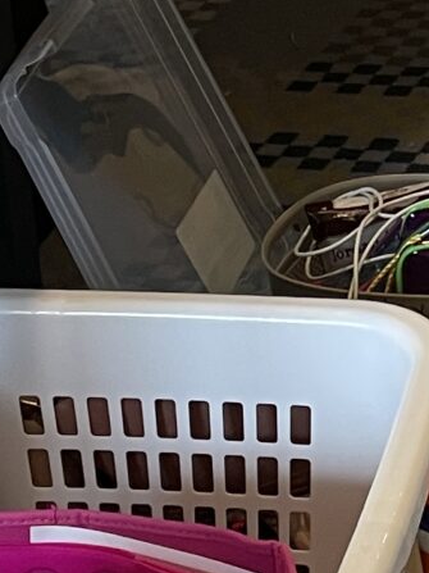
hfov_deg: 9.6
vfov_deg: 13.0
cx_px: 697
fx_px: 2463
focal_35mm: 149
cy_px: -50
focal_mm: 4.2
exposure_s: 1/60
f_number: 1.6
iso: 160
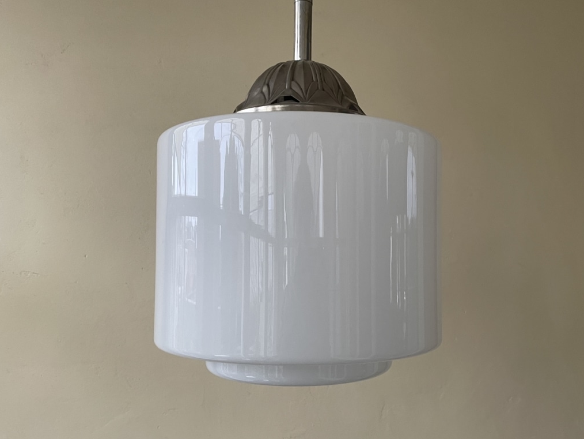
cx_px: 322
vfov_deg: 45.3
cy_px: 249
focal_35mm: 31
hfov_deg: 58.2
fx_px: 523
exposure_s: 1/74
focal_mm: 4.2
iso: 125
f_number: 1.6
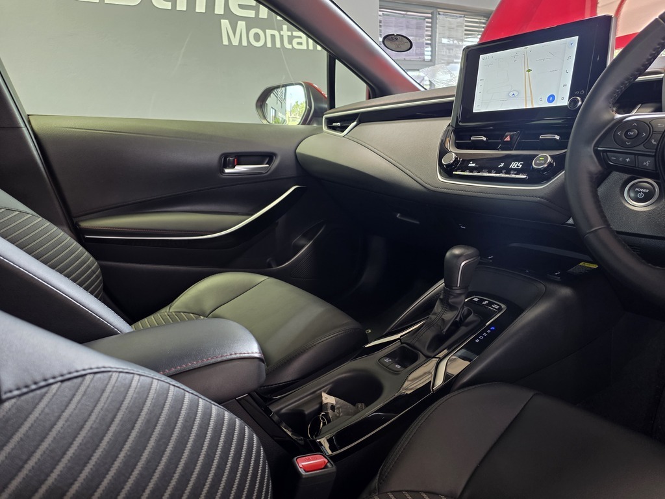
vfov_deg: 58.9
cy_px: 250
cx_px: 332
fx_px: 442
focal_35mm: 23
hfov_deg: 73.9
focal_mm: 6.25
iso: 250
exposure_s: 1/50
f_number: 1.7
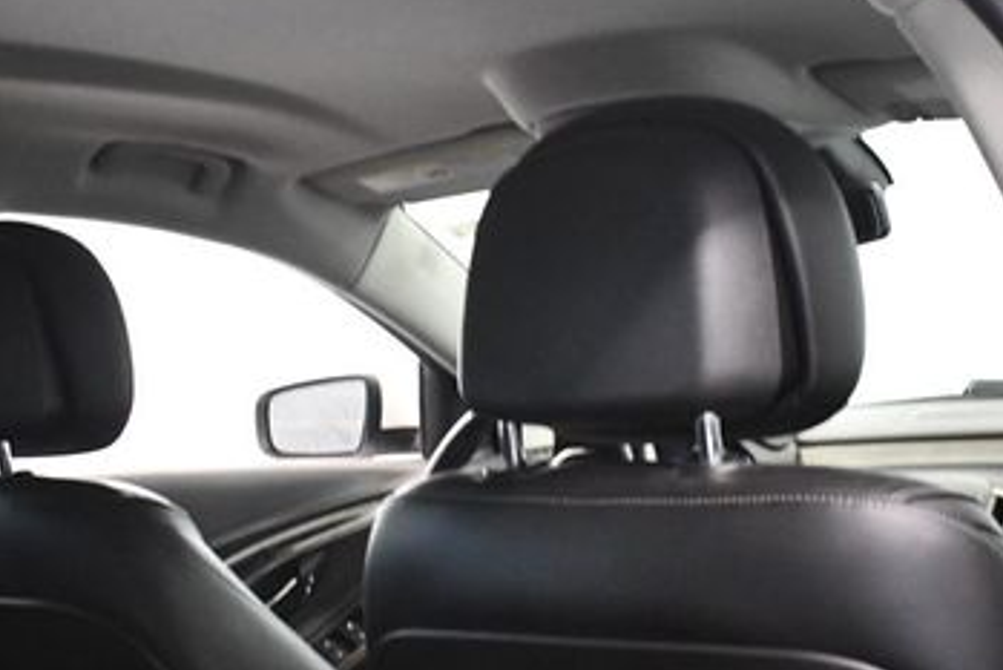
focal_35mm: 66
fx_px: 1840
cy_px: 575
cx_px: 503
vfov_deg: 20.3
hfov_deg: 30.5
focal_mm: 18
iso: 3200
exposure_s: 1/80
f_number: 3.5
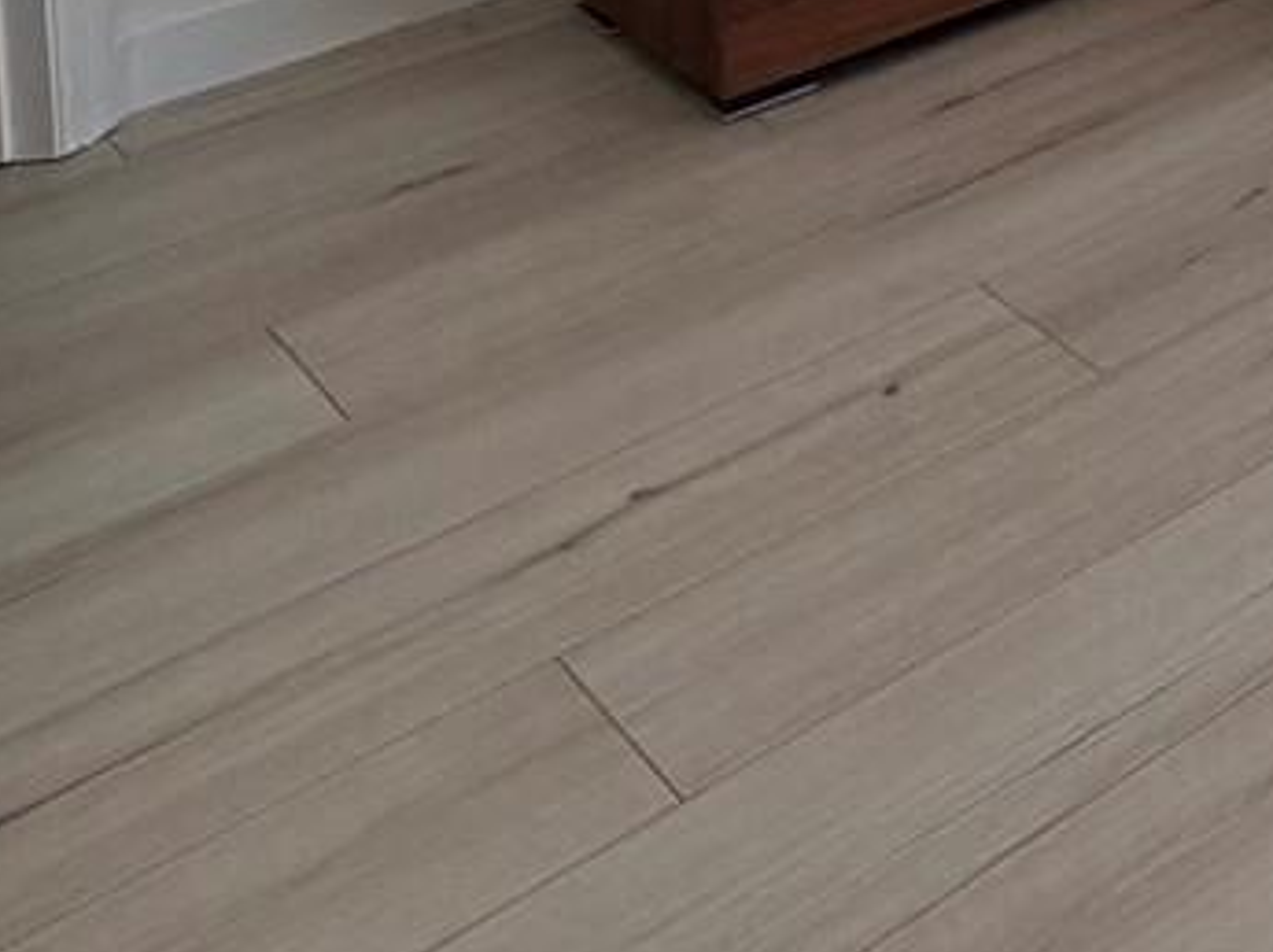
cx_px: 2037
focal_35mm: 65
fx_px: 2388
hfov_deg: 22.7
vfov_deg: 17.3
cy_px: -878
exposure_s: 1/211
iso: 50
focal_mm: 2.22
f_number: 2.2
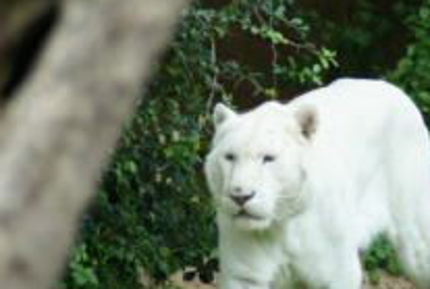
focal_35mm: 747
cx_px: 349
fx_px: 8942
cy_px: 160
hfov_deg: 2.8
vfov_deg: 1.9
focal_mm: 230
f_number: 5
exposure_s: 1/400
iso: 320
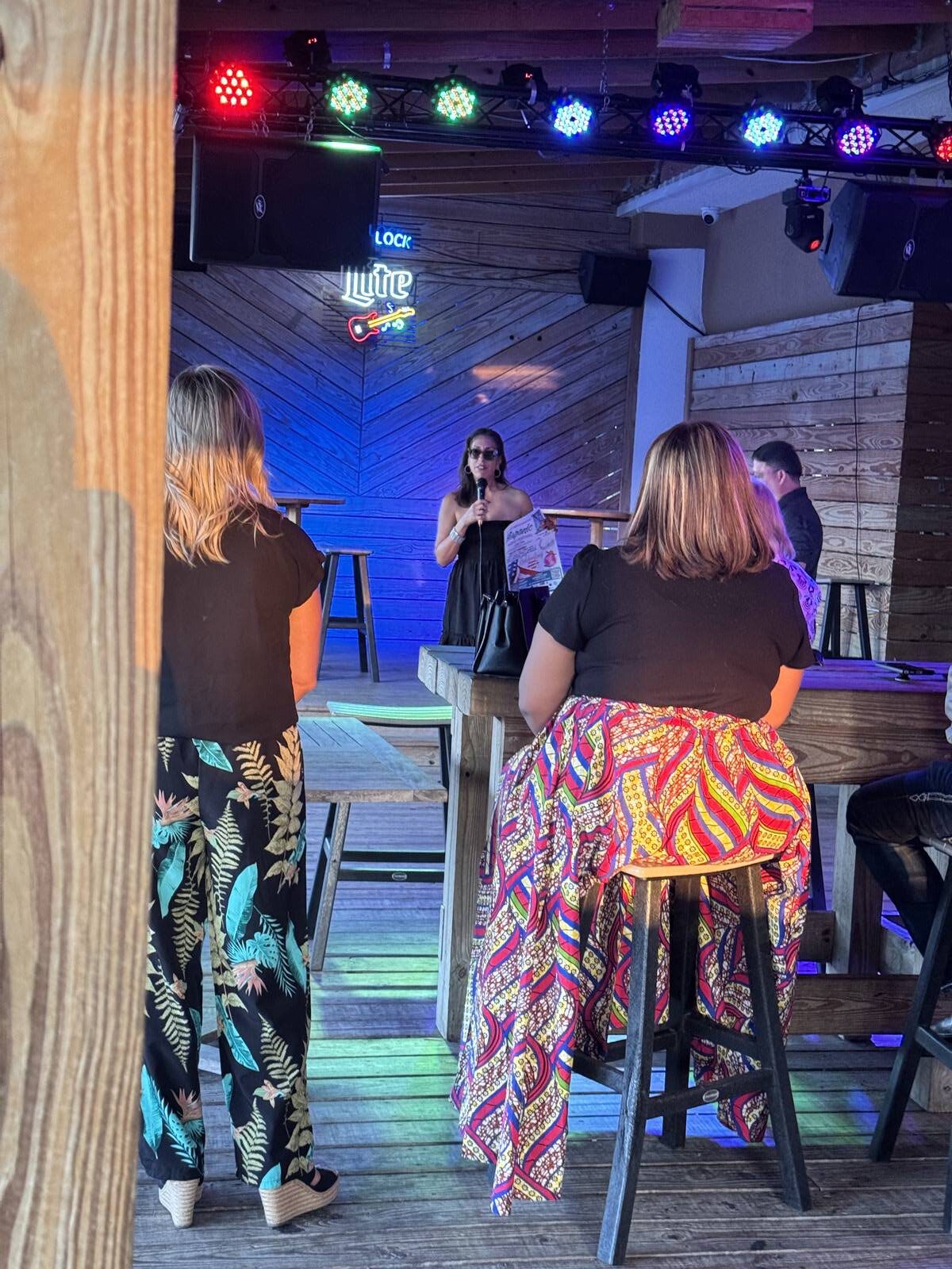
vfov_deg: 39.7
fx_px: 1760
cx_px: 476
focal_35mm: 48
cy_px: 634
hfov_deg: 30.3
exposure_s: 1/40
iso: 320
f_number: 1.78
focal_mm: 6.76
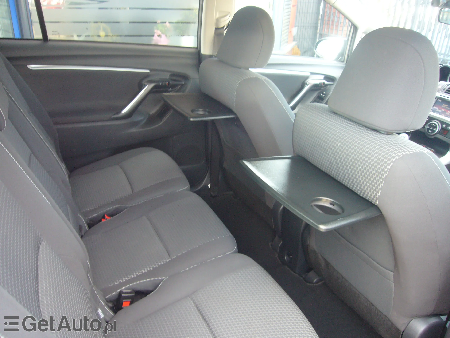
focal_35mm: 28
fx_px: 364
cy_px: 169
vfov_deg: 49.7
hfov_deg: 63.4
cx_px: 225
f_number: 2.8
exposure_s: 1/15
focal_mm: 4.6
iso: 125
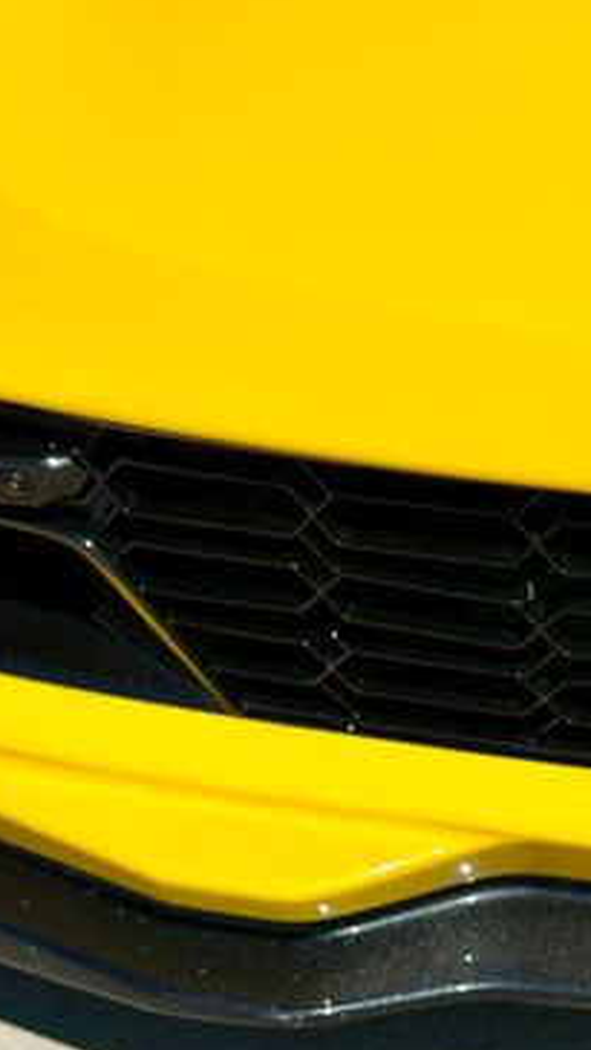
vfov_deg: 23.1
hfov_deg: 12.6
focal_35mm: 92
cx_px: 848
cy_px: 669
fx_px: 2561
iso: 100
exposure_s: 1/15873
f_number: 1.78
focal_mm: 6.86
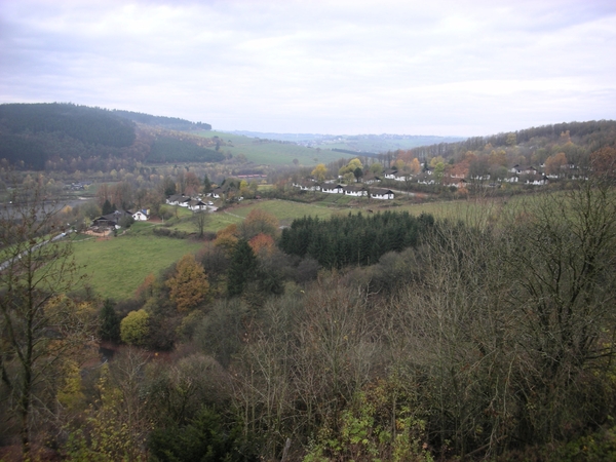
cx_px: 308
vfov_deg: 40.7
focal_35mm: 35
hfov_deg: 52.6
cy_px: 231
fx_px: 623
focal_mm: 5.8
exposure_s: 1/73.1
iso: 50
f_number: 3
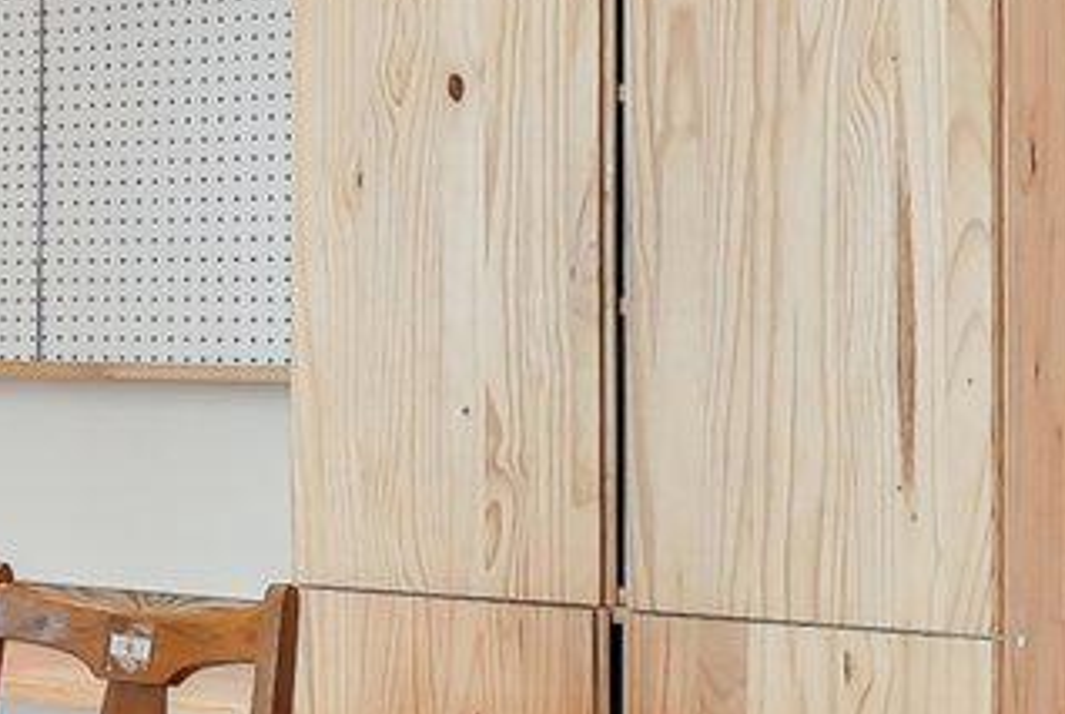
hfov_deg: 18.8
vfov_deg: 13.3
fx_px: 3051
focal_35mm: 103
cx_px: -198
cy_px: 285
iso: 100
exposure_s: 1/4
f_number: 8
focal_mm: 16
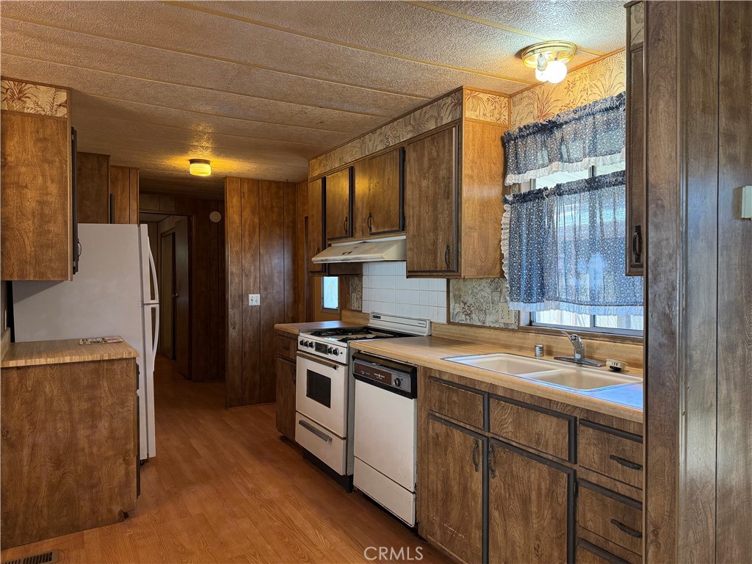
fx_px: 521
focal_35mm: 24
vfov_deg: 56.8
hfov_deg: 71.6
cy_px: 282
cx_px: 376
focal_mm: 6.76
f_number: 1.78
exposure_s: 1/120
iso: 250
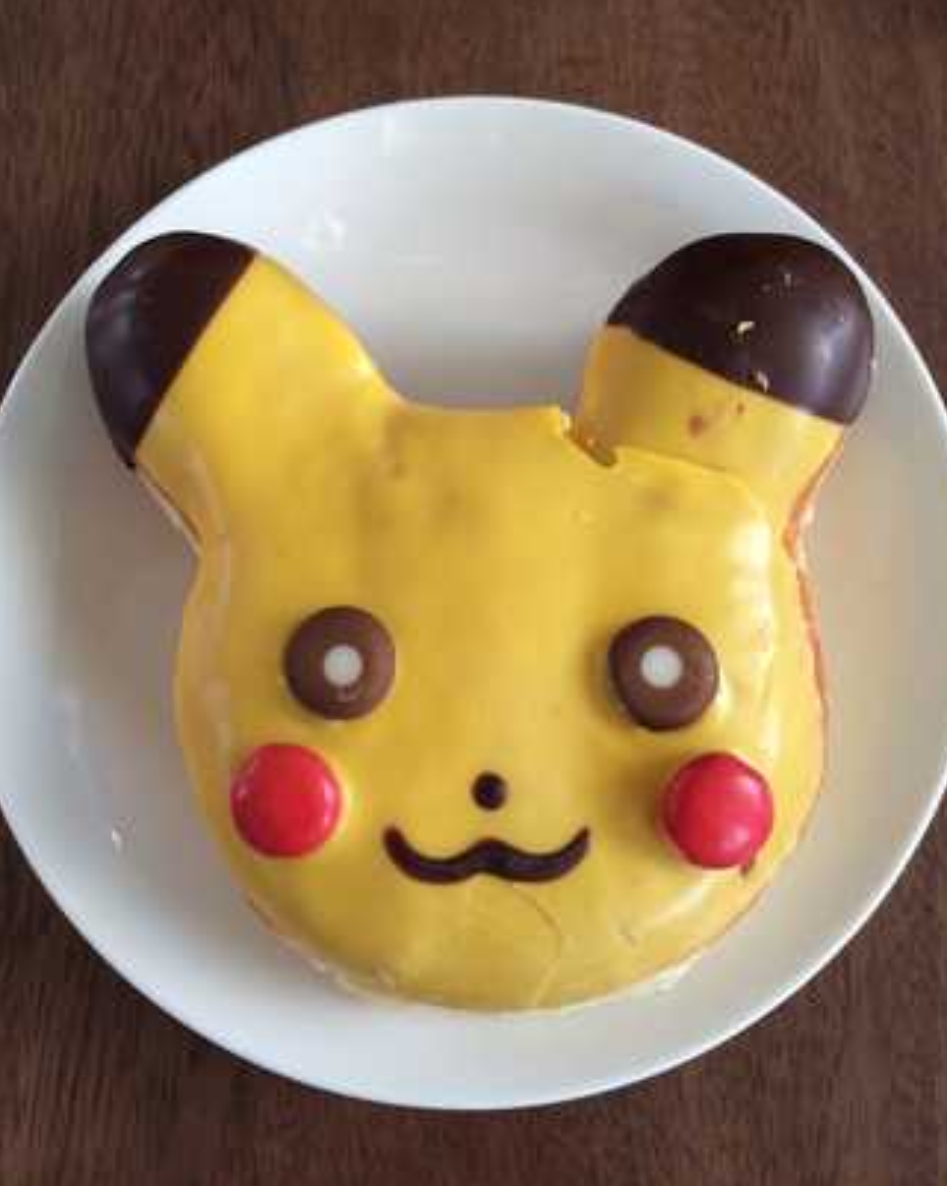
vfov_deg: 57.1
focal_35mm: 31
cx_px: 481
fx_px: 1087
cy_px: 546
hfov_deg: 47.1
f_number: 2.2
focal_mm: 4.15
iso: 50
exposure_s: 1/120
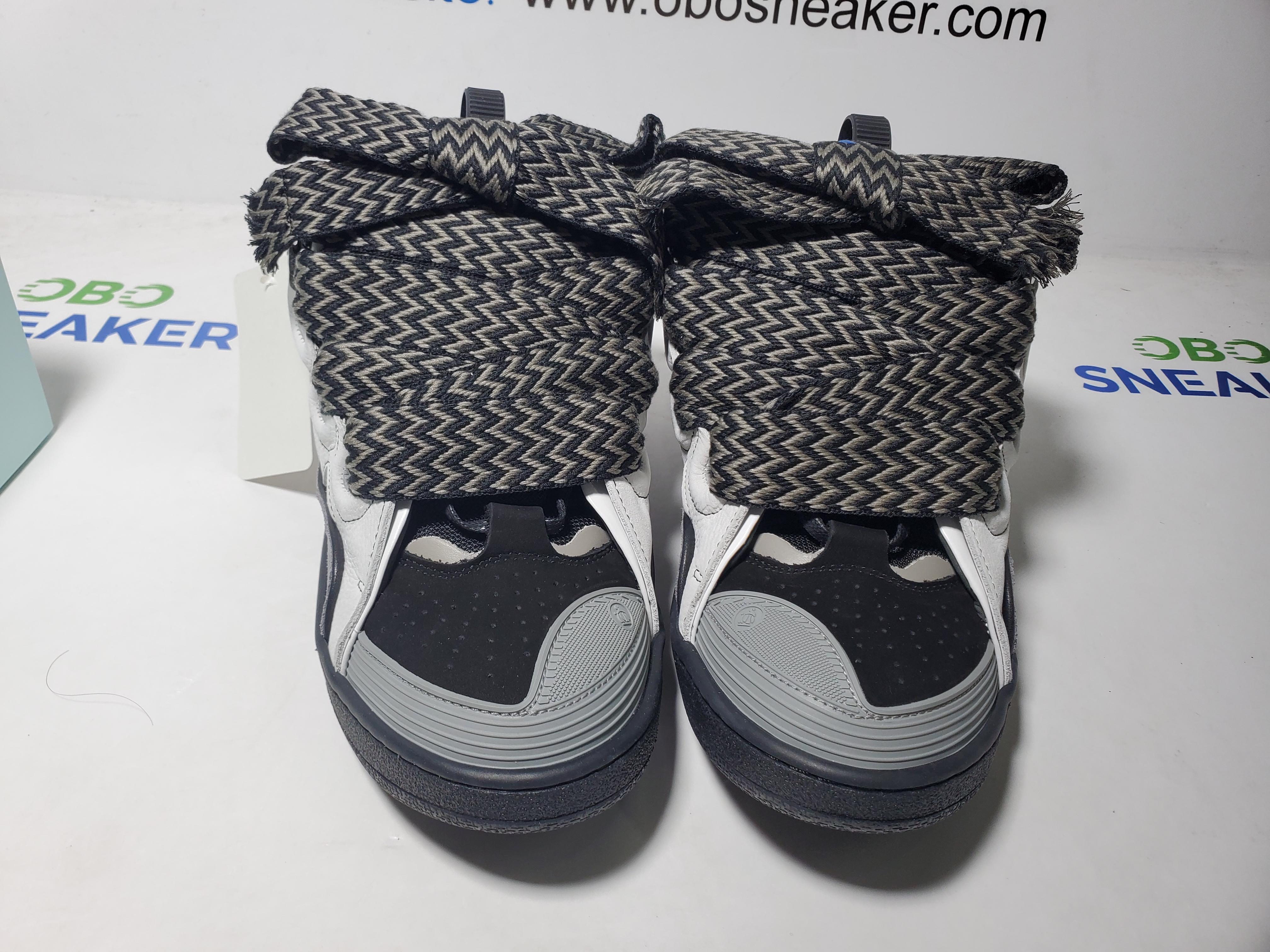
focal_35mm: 26
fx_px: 954
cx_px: 635
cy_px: 476
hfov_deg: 67.3
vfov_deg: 53.1
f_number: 2.4
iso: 50
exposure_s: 1/161
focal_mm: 4.3
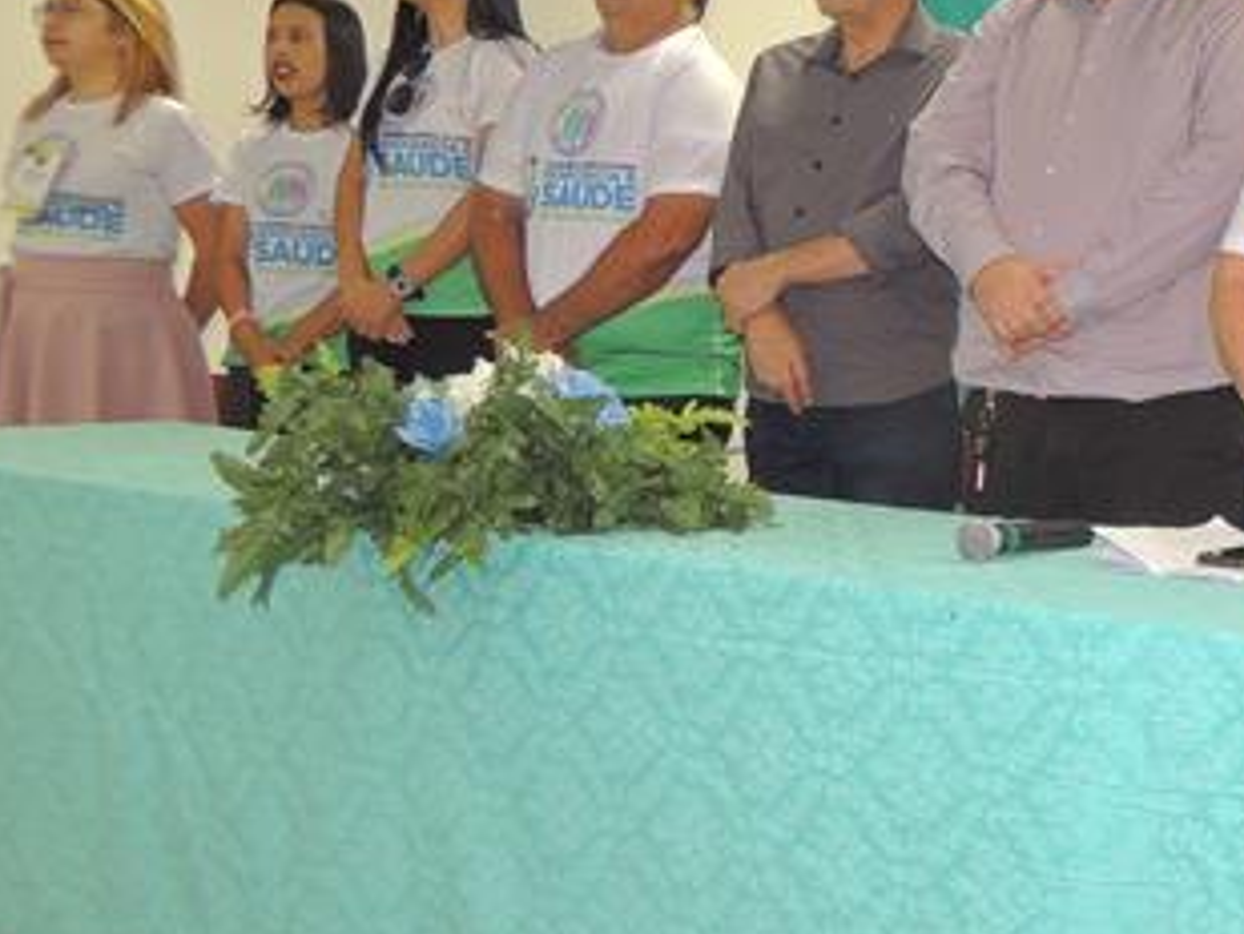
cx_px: 1363
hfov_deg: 30.3
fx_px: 2049
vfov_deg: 25.6
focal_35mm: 57
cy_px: 539
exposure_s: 1/30
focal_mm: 4.3
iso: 280
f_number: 3
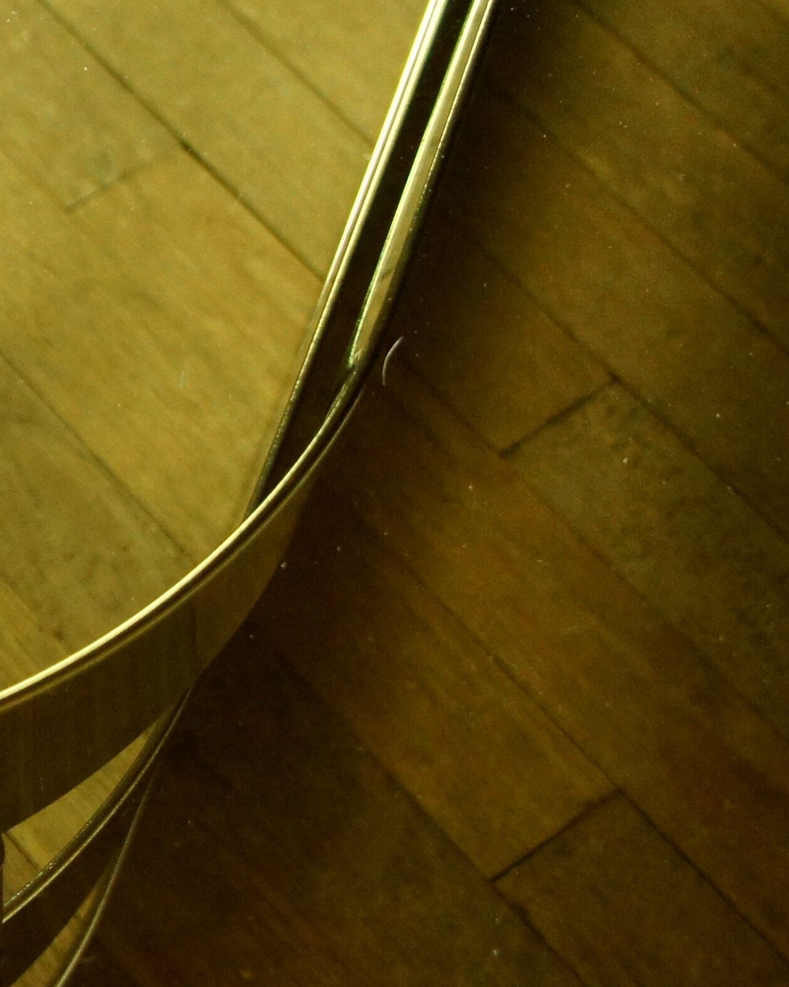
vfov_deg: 19.7
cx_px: -555
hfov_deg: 14.3
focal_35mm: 97
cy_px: 405
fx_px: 2832
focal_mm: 22
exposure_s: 1/50
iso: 1600
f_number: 4
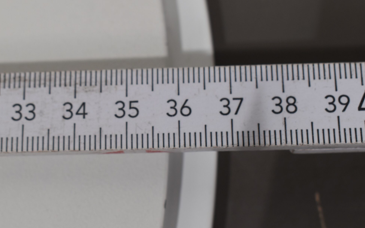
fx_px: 796
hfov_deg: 25.8
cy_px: 114
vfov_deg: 16.3
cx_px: 162
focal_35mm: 80
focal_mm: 40
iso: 400
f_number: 8
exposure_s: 1/60
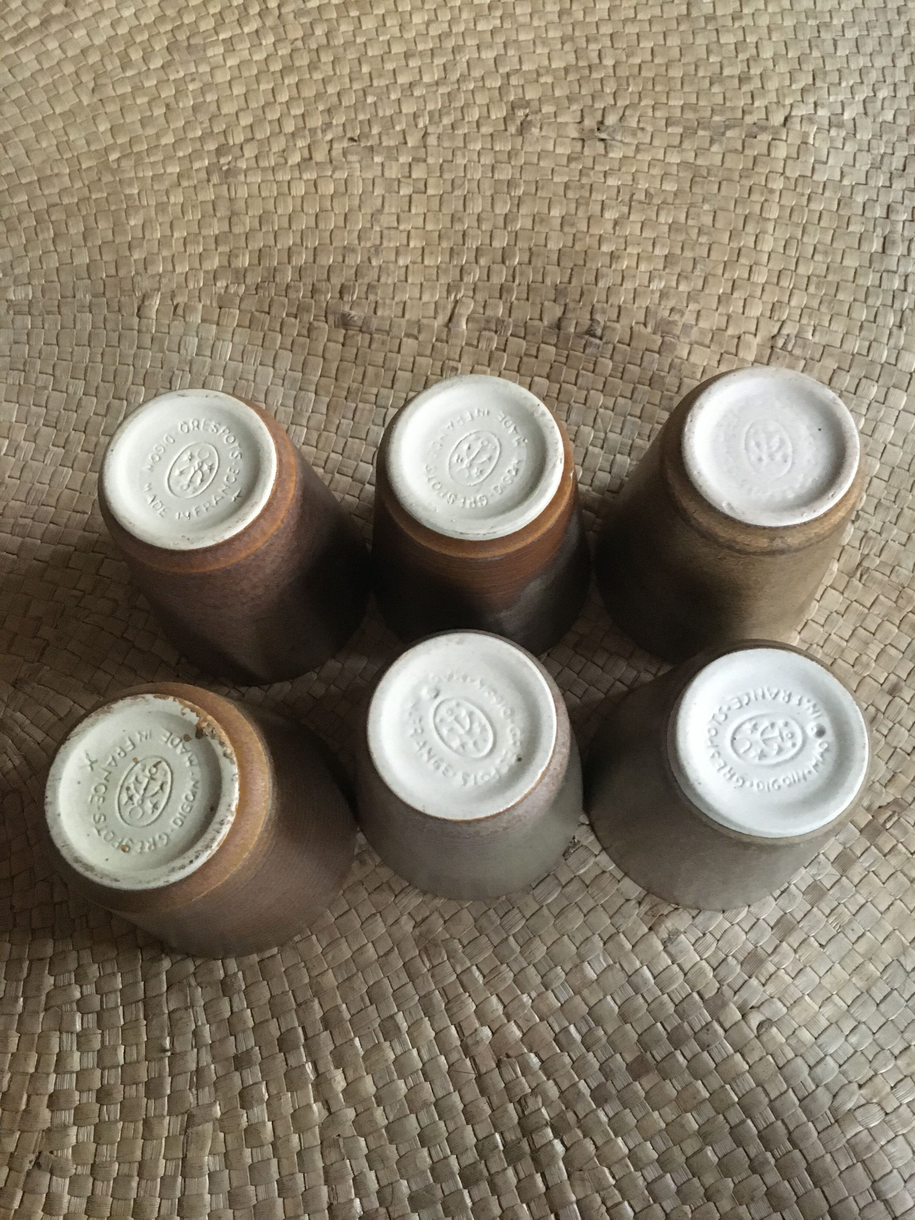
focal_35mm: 29
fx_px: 1022
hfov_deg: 48.2
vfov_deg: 61.7
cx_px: 458
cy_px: 610
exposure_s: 1/17
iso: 320
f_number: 2.2
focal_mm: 4.15
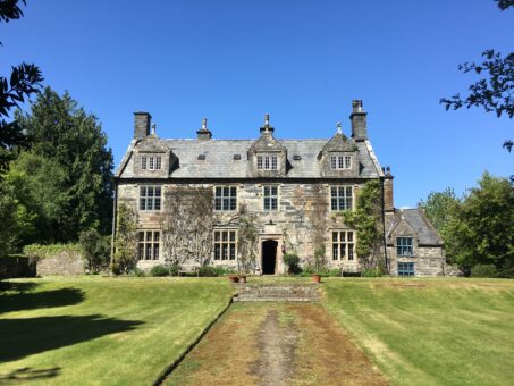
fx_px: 431
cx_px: 257
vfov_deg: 48.2
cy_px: 193
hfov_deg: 61.6
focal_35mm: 29
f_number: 2.2
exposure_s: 1/1148
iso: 25
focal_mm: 4.15
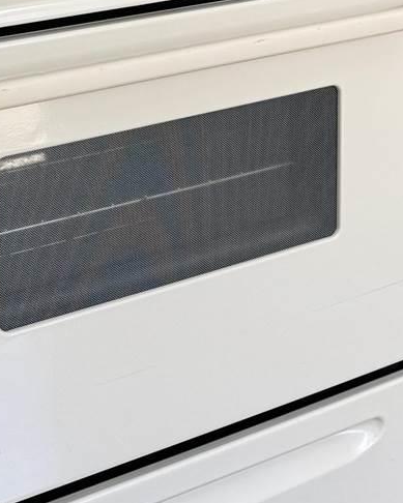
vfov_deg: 16.4
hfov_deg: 12.7
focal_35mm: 111
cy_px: -152
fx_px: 1654
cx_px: 703
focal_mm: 6.76
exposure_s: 1/143
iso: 64
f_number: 1.78
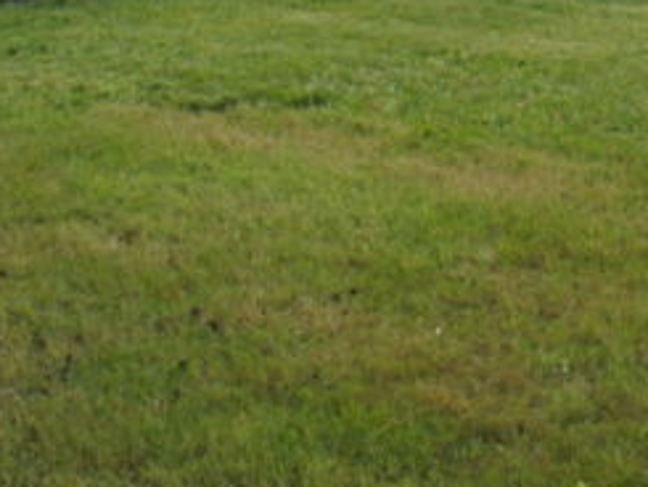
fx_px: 1704
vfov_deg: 15.5
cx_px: 563
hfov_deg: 21.1
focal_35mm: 91
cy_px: -130
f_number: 3.7
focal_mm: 5.3
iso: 100
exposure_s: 1/320
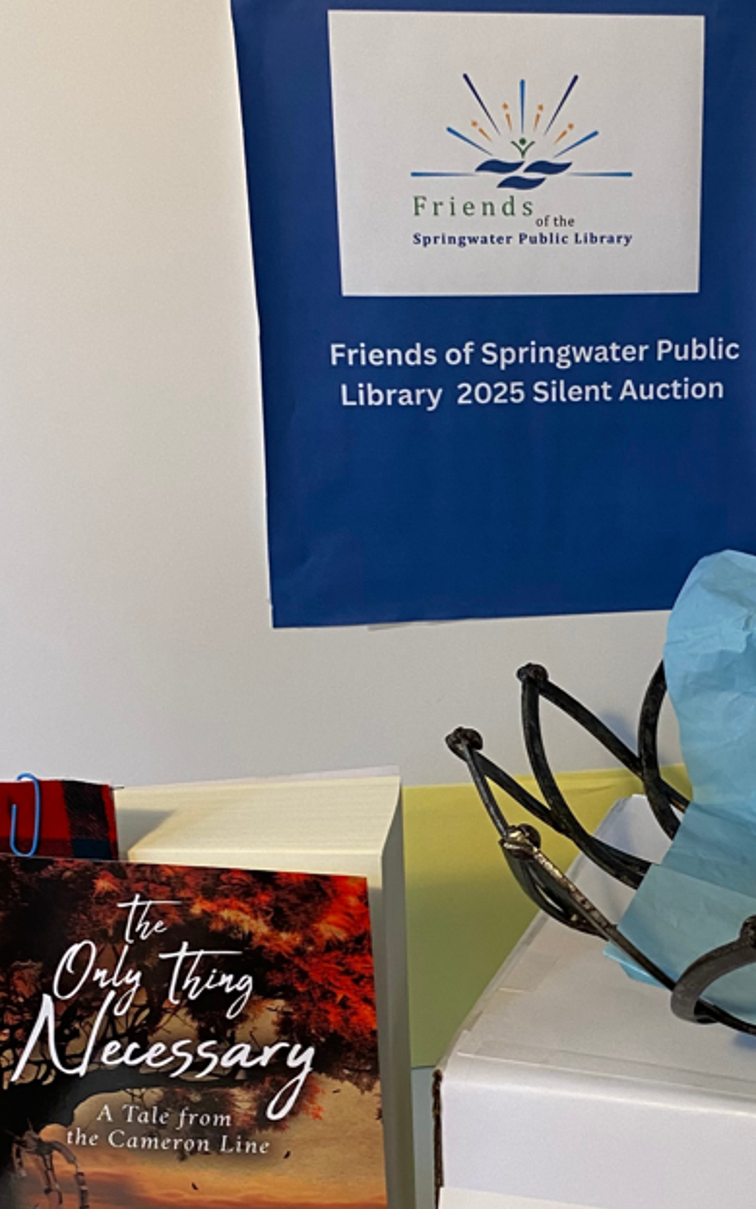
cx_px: 686
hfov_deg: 23.7
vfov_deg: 38.2
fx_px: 1747
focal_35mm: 53
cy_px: 604
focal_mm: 4.25
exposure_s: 1/60
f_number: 1.8
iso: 80
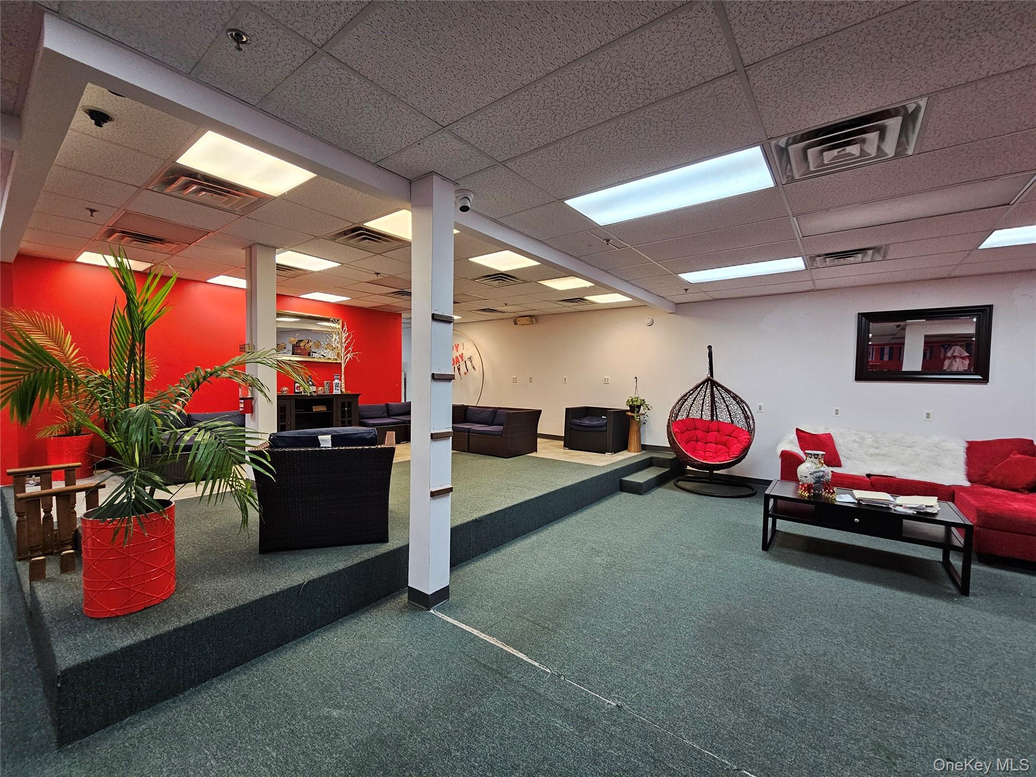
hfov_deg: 106.2
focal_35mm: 13
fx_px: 389
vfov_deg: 89.9
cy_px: 388
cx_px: 518
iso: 250
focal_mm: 2.2
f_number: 2.2
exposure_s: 1/60
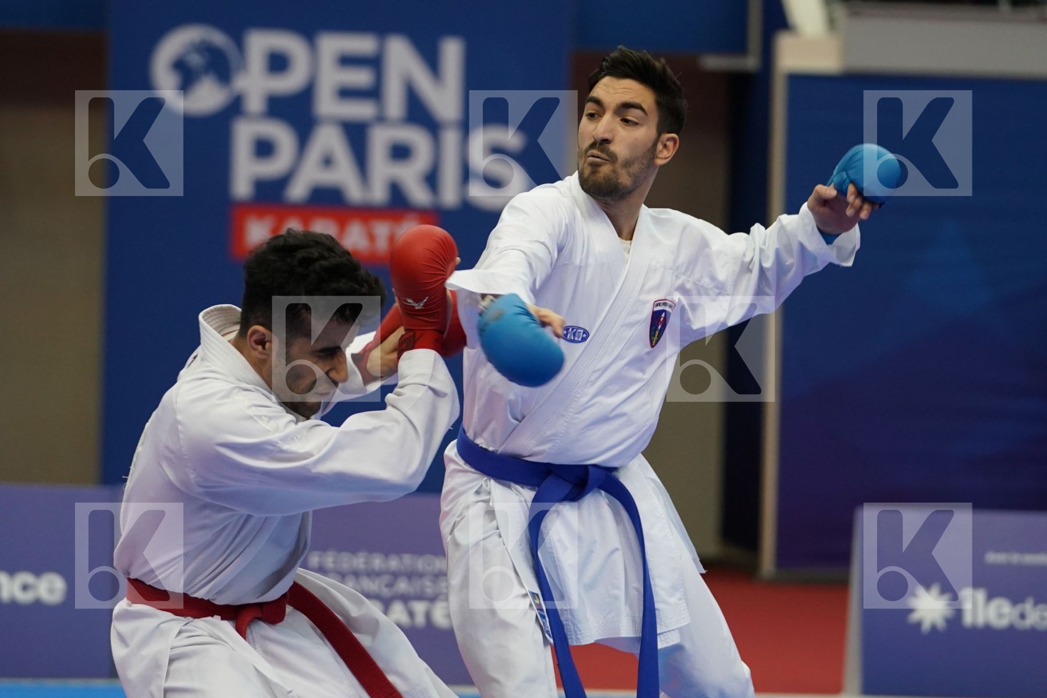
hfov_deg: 11.9
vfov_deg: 8.0
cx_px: 524
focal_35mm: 172
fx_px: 5002
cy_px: 349
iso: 2000
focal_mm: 115
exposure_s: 1/1000
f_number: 2.8
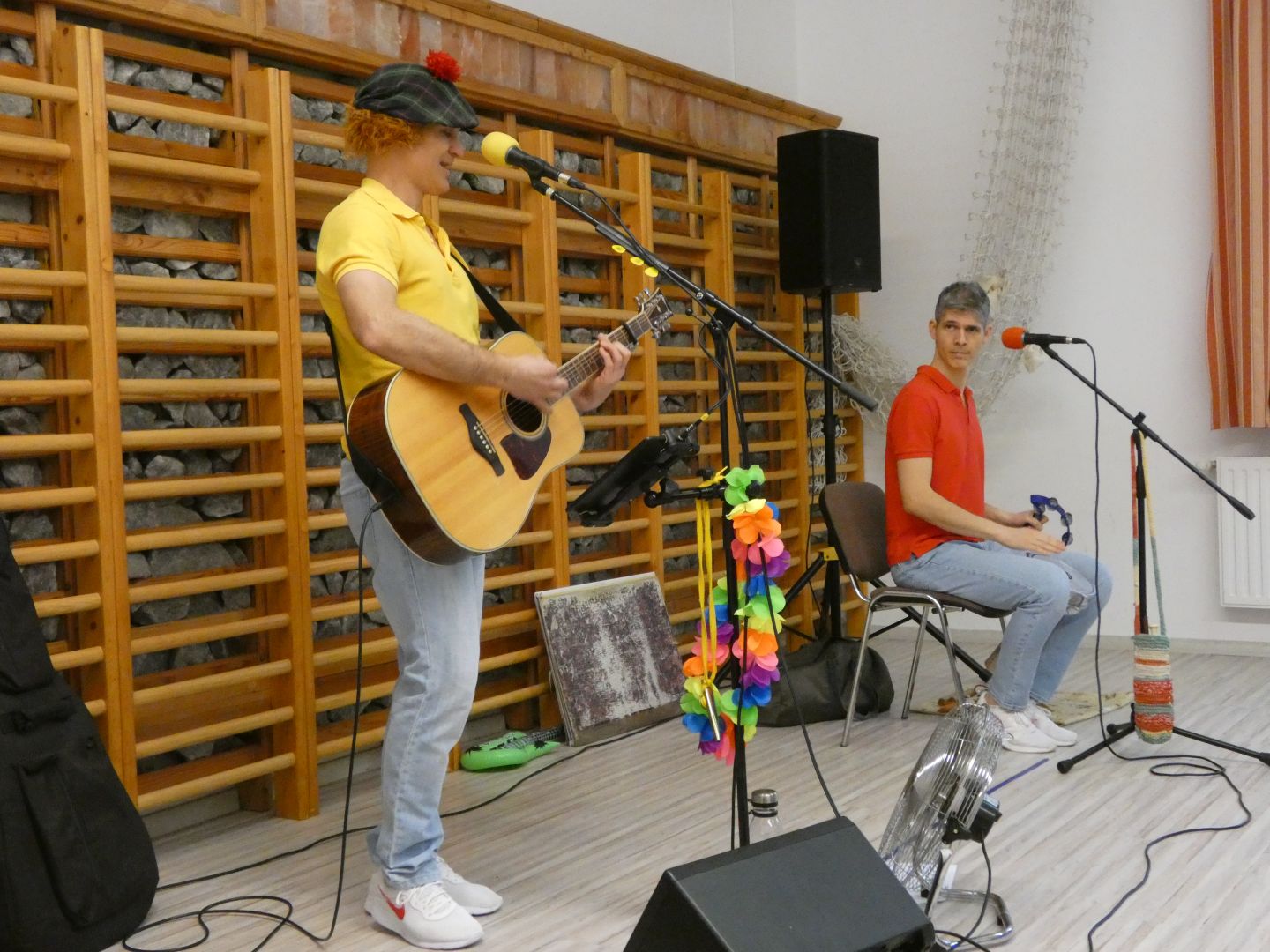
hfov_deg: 43.9
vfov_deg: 33.6
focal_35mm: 43
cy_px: 476
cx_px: 635
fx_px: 1578
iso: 1250
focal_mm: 7.8
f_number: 3.7
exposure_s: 1/80
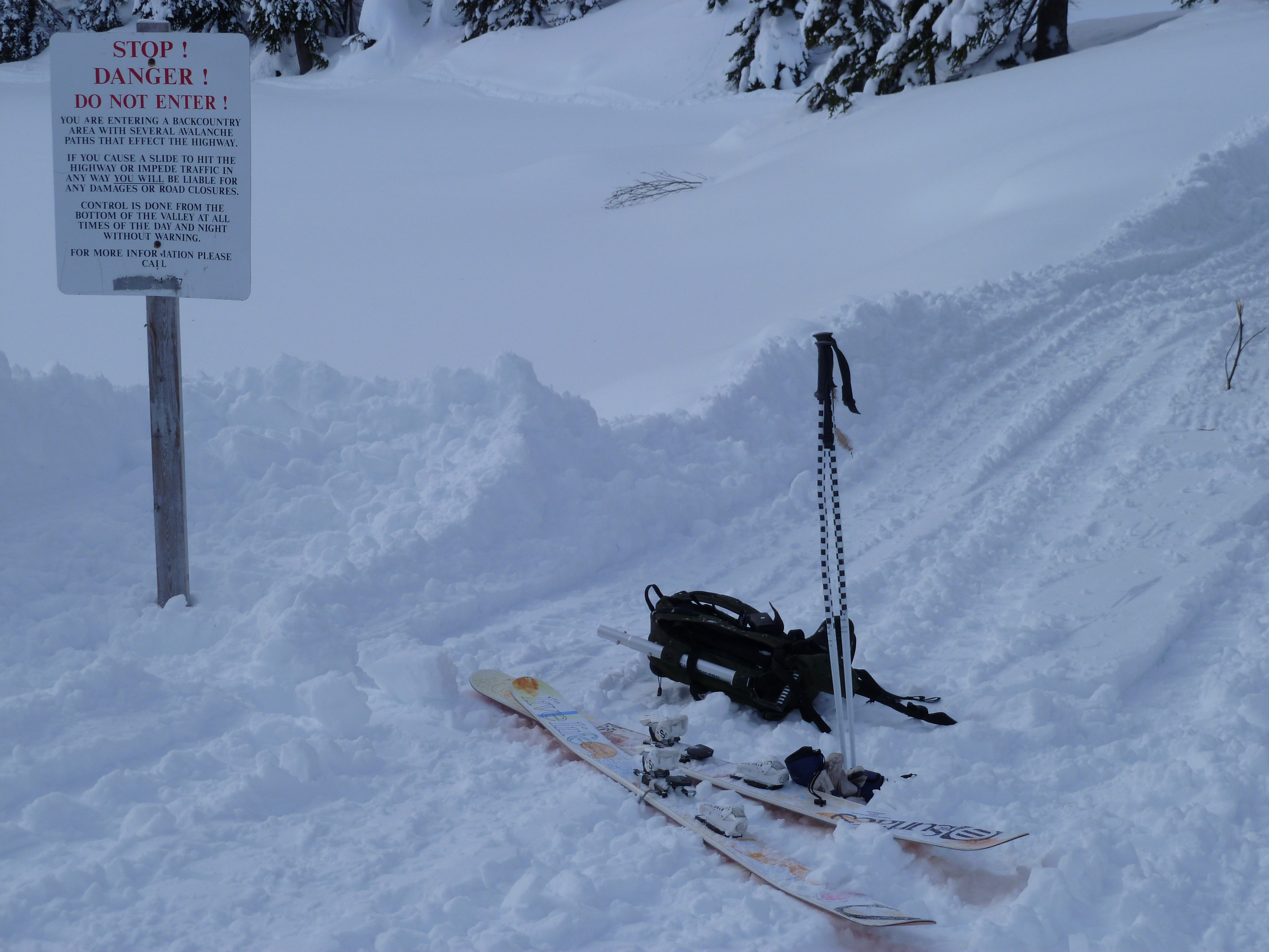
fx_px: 2529
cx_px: 634
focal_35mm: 69
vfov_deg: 21.3
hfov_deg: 28.2
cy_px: 476
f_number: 4.3
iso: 80
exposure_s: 1/320
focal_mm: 12.4
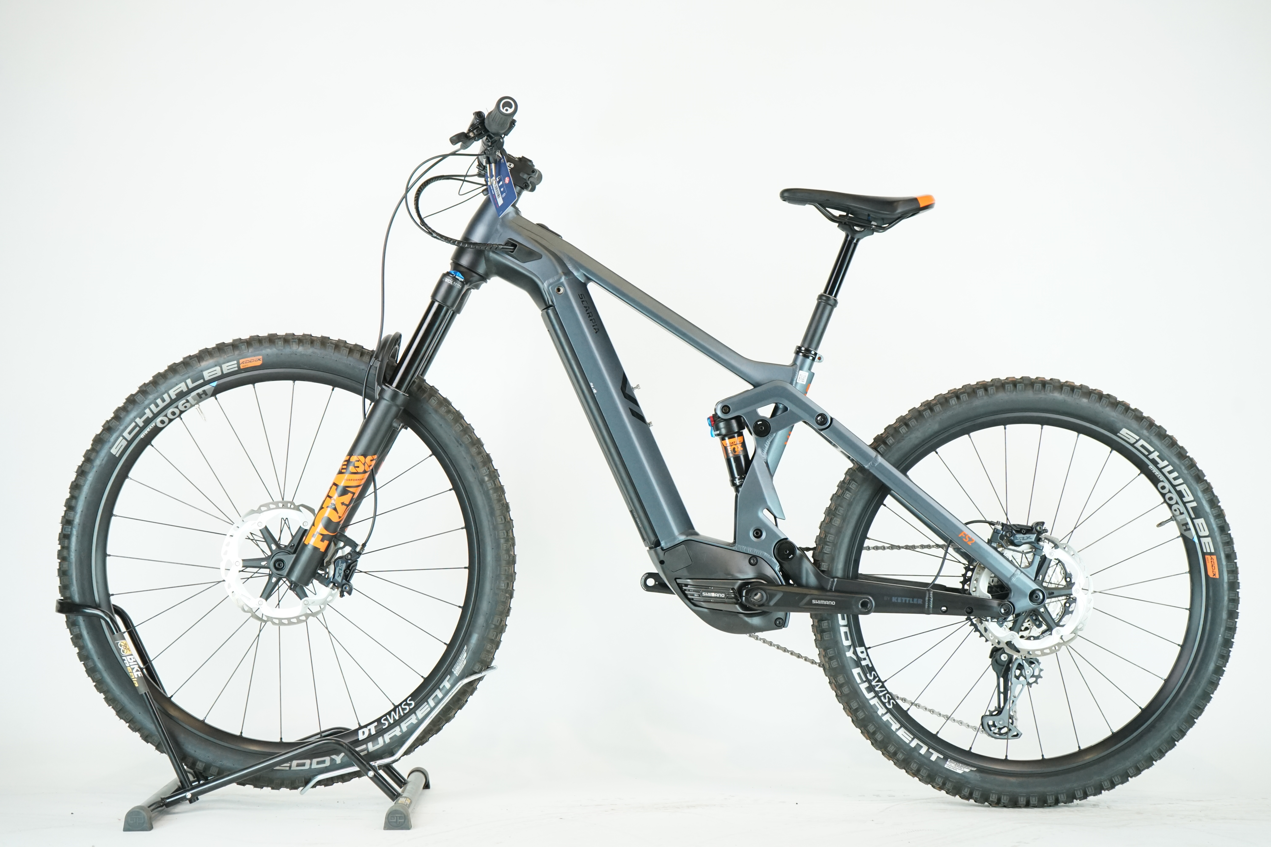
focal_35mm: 53
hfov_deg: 37.5
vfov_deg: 25.5
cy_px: 424
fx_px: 1871
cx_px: 636
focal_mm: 53
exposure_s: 1/200
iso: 2500
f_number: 6.3
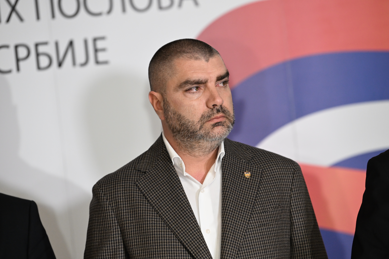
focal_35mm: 200
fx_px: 2161
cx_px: 194
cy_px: 130
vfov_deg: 6.9
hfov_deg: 10.3
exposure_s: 1/200
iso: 2500
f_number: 4
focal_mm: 200
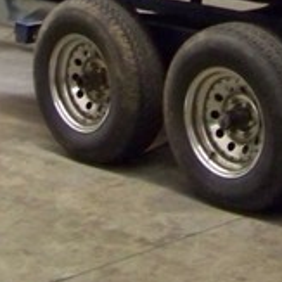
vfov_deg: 12.3
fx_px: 1263
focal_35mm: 137
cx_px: 272
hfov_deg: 12.6
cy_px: -96
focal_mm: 5.85
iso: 400
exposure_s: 1/13
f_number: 2.8
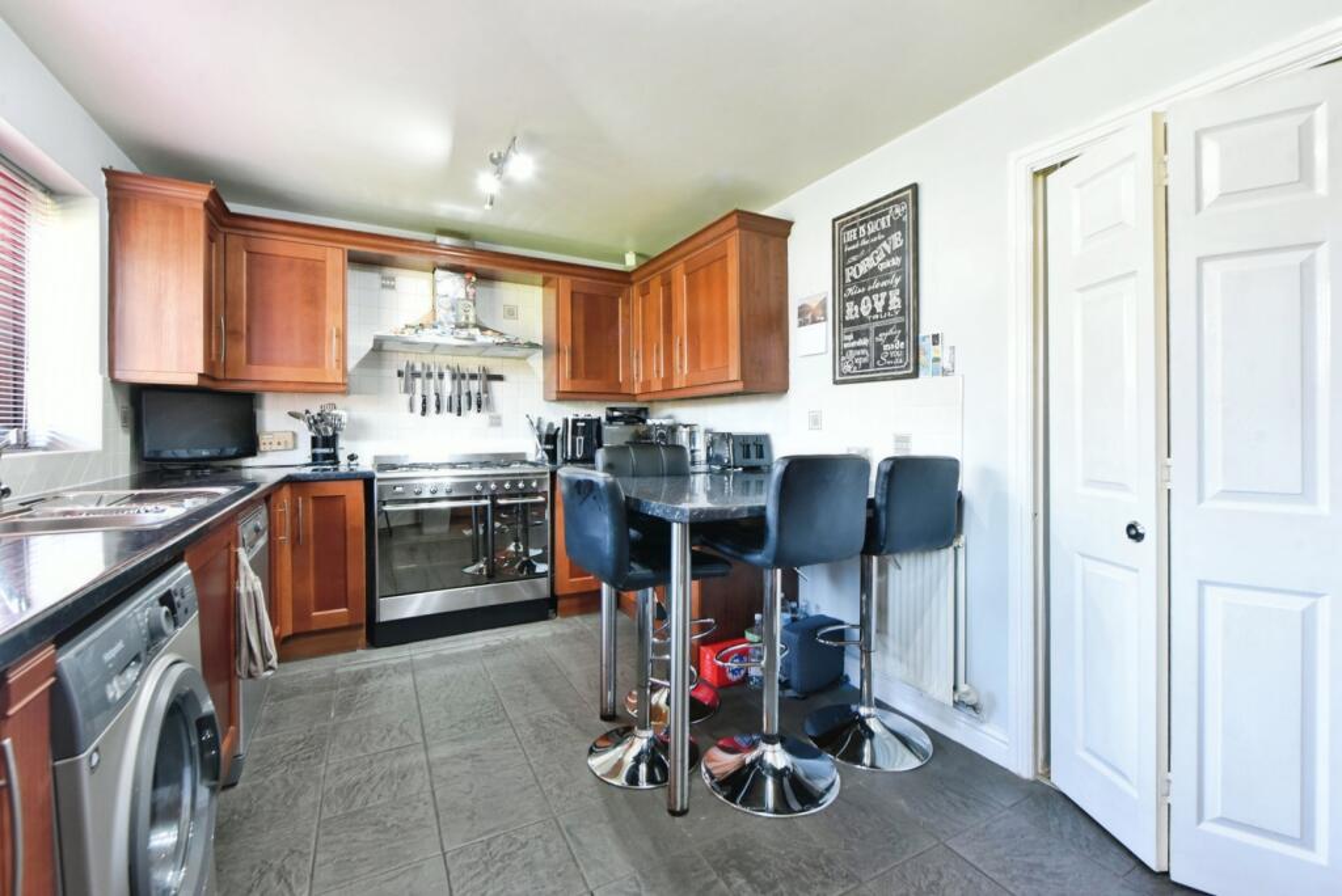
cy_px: 448
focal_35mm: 15
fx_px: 559
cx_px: 671
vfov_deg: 77.4
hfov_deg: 100.4
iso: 4500
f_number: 10
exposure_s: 1/15
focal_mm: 15
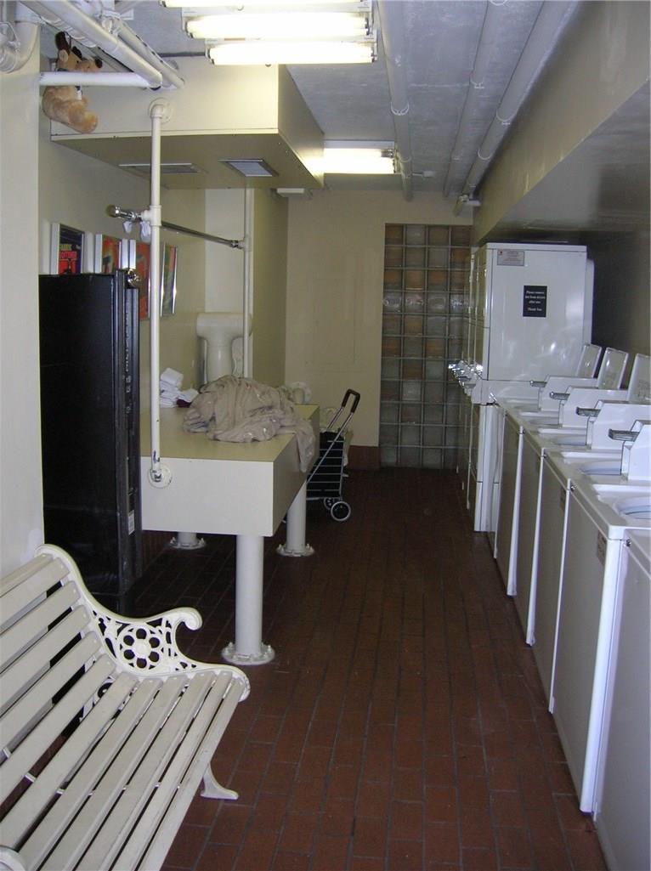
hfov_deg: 41.7
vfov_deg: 54.0
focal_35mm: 34
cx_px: 326
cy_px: 436
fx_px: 855
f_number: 2.9
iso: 108
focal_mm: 5.7
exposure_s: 1/60.1
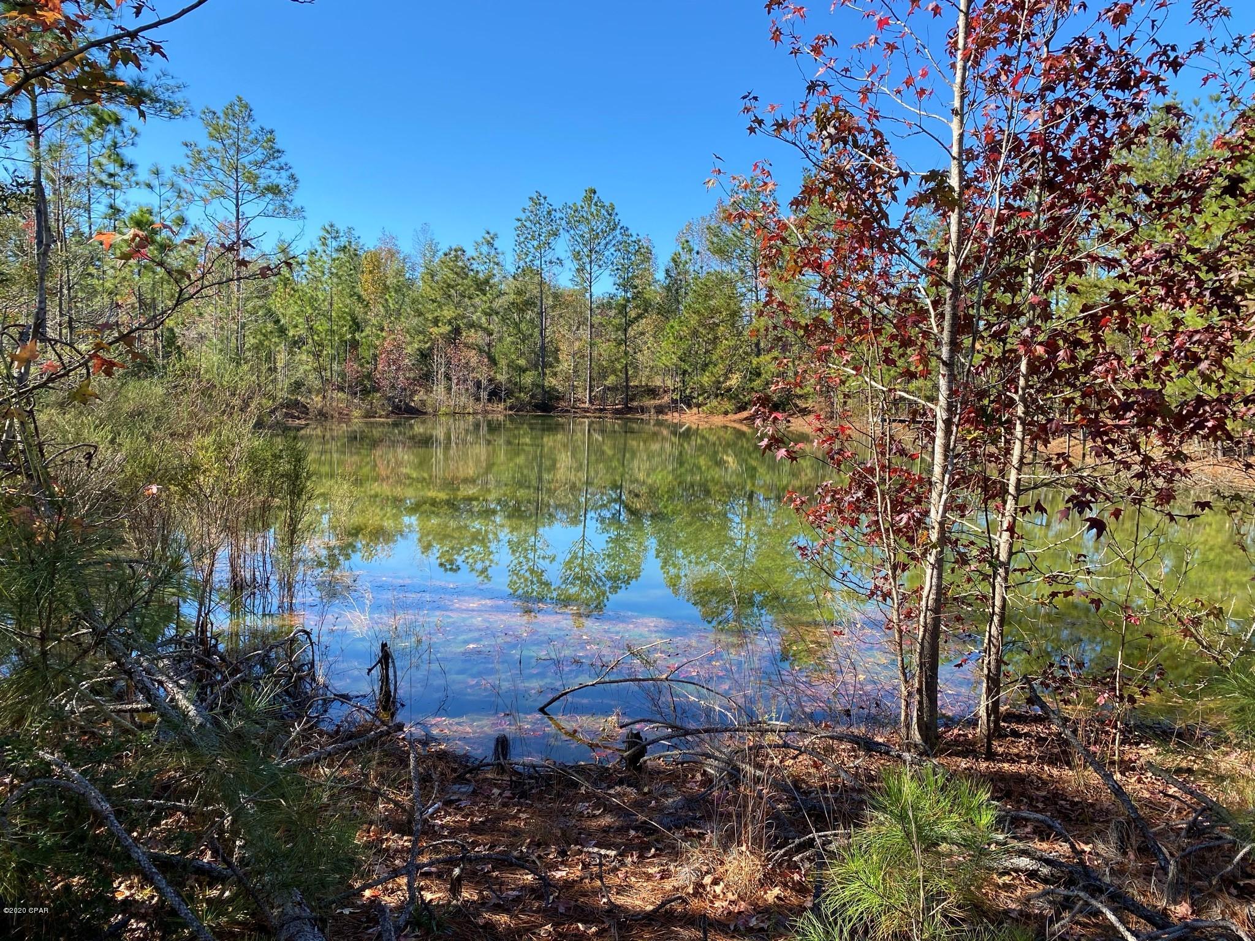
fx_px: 943
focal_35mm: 26
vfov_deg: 53.1
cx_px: 628
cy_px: 470
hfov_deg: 67.3
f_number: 1.8
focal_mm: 4.25
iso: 32
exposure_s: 1/1124
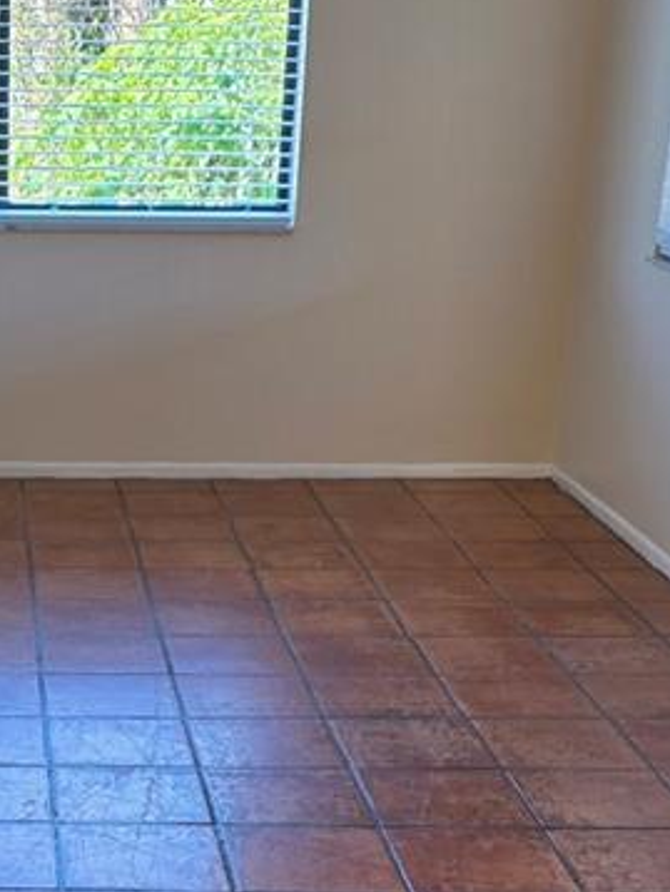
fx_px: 1985
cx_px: 20
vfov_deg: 24.6
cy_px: 800
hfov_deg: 18.7
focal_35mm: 77
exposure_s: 1/120
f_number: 1.7
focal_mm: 6.3
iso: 80
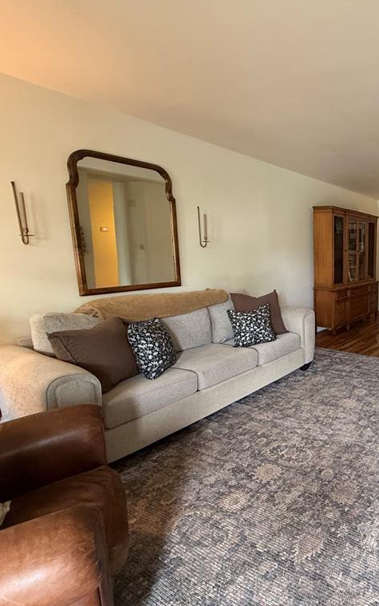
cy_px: 301
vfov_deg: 85.1
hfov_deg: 48.4
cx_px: 384
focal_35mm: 20
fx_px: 331
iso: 400
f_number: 2.2
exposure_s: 1/60
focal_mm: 2.22
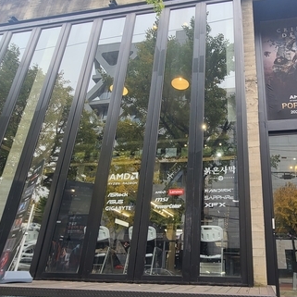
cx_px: 211
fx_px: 233
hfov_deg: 62.4
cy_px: 163
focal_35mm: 24
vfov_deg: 64.9
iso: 64
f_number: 2.2
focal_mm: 2.2
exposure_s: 1/60
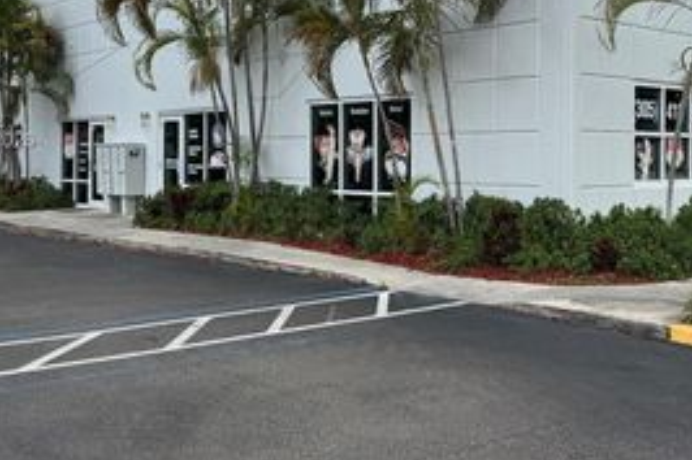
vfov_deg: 28.4
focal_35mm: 47
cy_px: 142
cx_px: 432
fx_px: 903
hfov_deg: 41.6
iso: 80
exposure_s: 1/2506
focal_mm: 6.76
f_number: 1.78
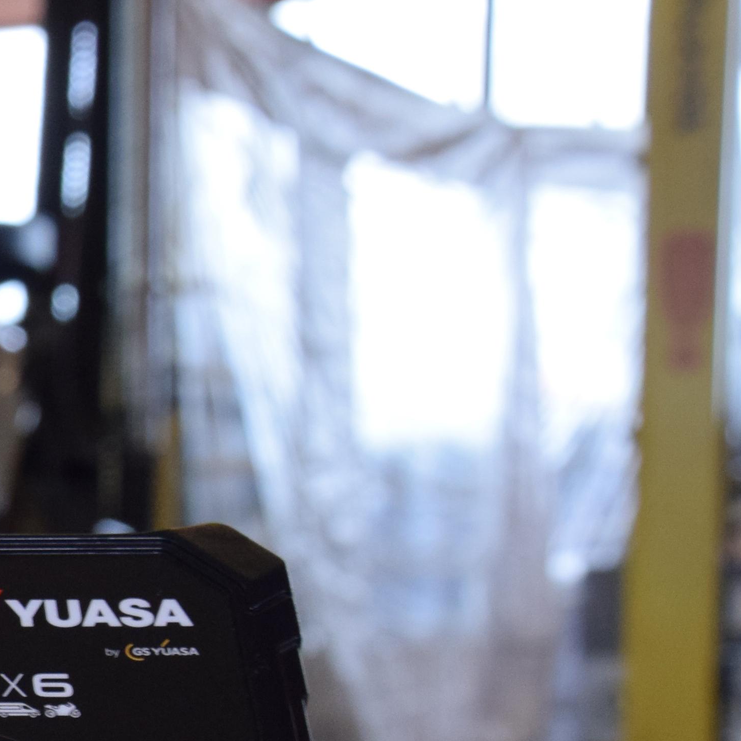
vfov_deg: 10.9
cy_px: 891
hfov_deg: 10.5
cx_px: -538
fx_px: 3802
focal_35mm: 157
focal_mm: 30
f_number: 6.3
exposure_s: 1/125
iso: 800
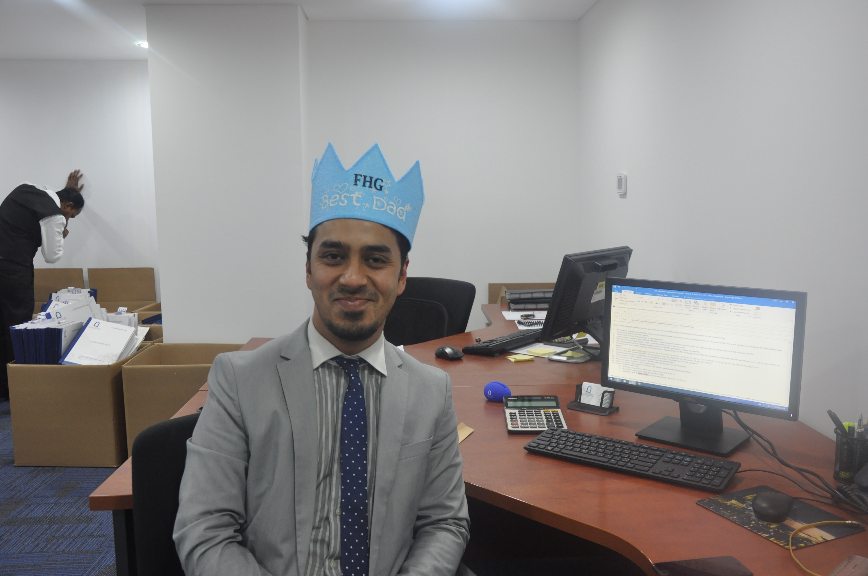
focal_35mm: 32
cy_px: 288
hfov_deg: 59.6
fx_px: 759
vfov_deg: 41.6
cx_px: 434
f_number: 6.3
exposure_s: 1/40
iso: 800
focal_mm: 21
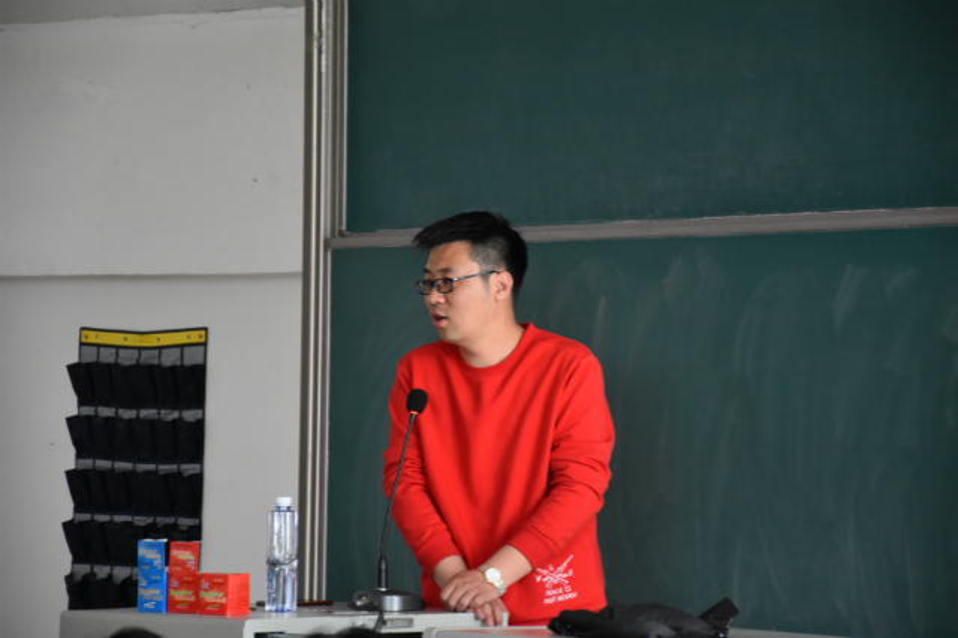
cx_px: 479
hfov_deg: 11.8
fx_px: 4628
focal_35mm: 174
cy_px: 319
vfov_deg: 7.9
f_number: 5.6
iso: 1800
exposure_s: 1/60
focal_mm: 116
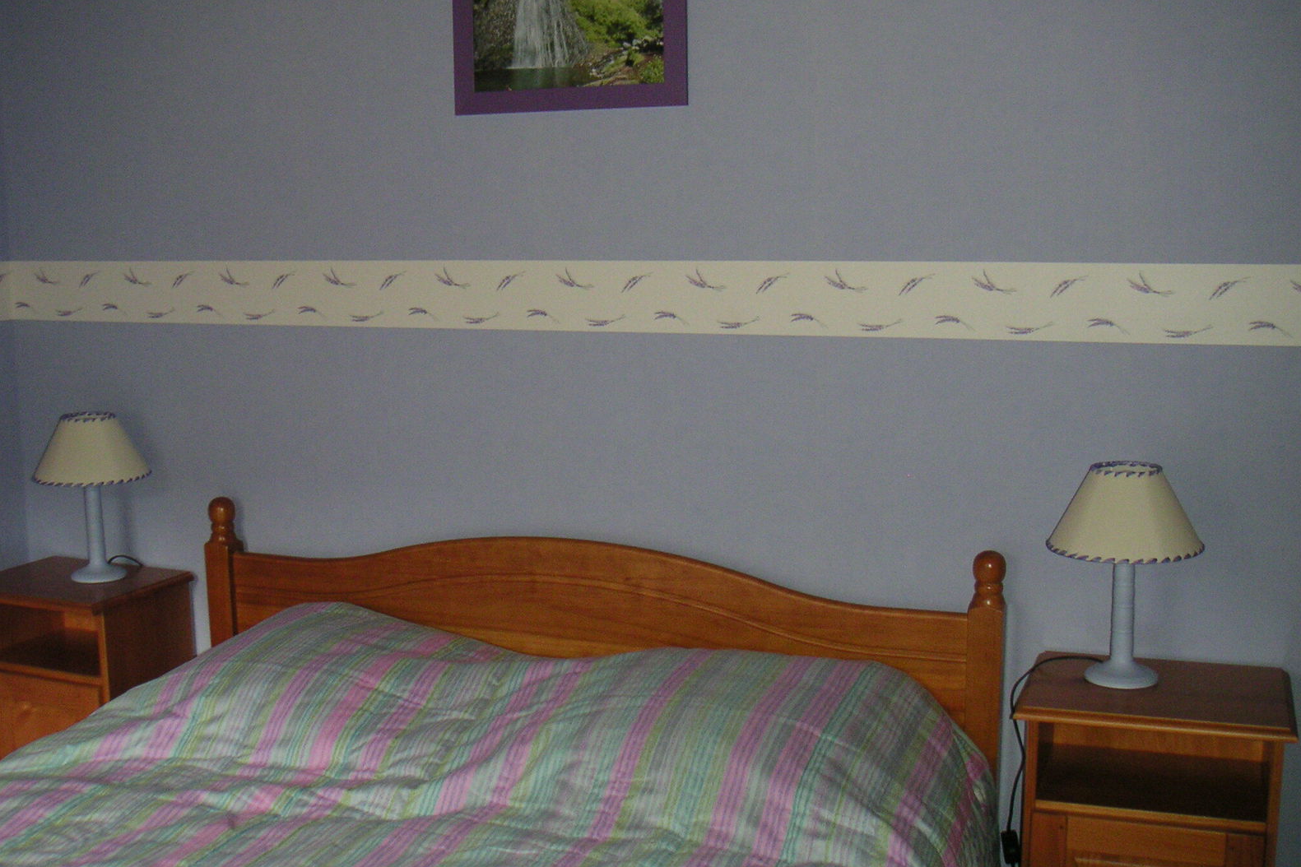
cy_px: 381
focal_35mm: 40
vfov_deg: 33.4
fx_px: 1445
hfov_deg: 48.5
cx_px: 644
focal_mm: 6
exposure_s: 1/45
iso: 160
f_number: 2.8
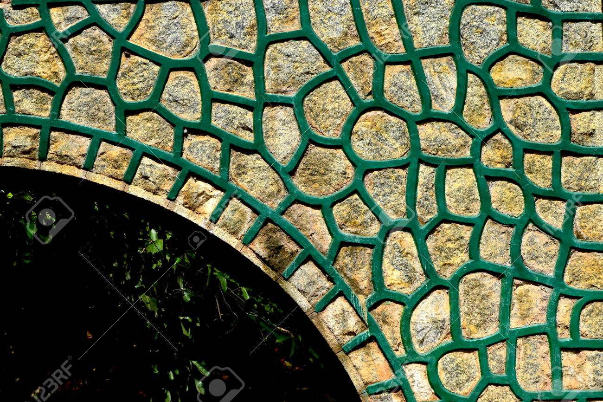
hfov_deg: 8.9
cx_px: 302
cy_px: 201
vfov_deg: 5.9
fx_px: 3893
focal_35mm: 232
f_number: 11
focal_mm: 155
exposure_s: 1/250
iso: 100
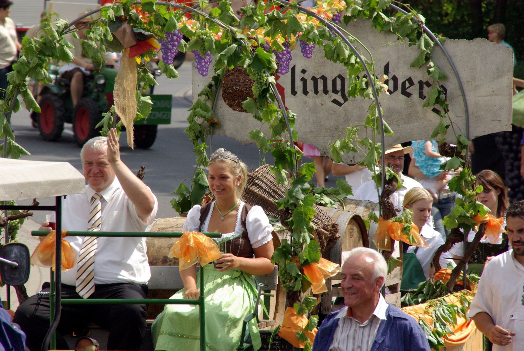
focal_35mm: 300
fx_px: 4371
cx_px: 262
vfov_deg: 4.6
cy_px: 176
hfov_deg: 6.9
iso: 400
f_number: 8
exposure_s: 1/500
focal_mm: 200
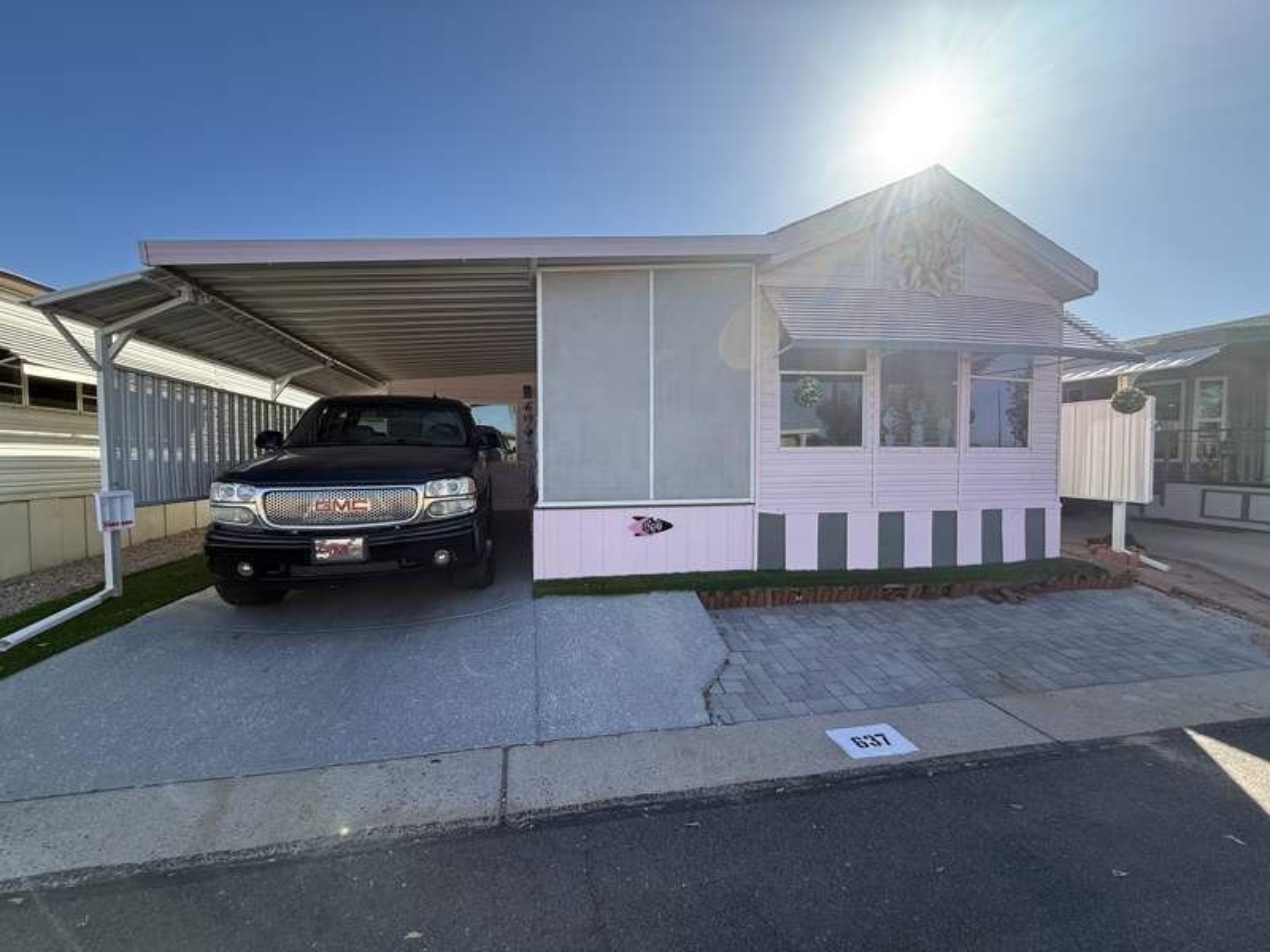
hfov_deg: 102.1
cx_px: 635
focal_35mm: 14
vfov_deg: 85.7
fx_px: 514
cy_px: 476
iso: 50
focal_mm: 2.22
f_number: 2.2
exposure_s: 1/760
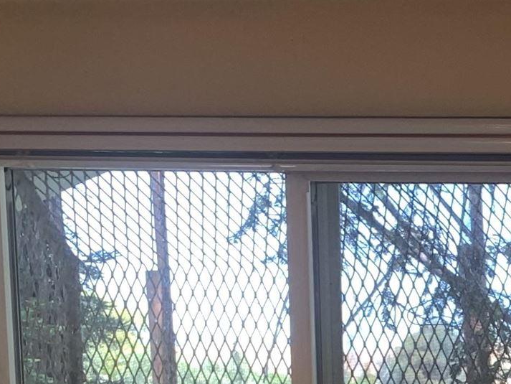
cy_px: 710
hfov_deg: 14.6
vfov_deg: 12.1
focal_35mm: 112
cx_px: 1010
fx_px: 1654
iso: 50
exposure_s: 1/120
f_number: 1.8
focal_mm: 4.25
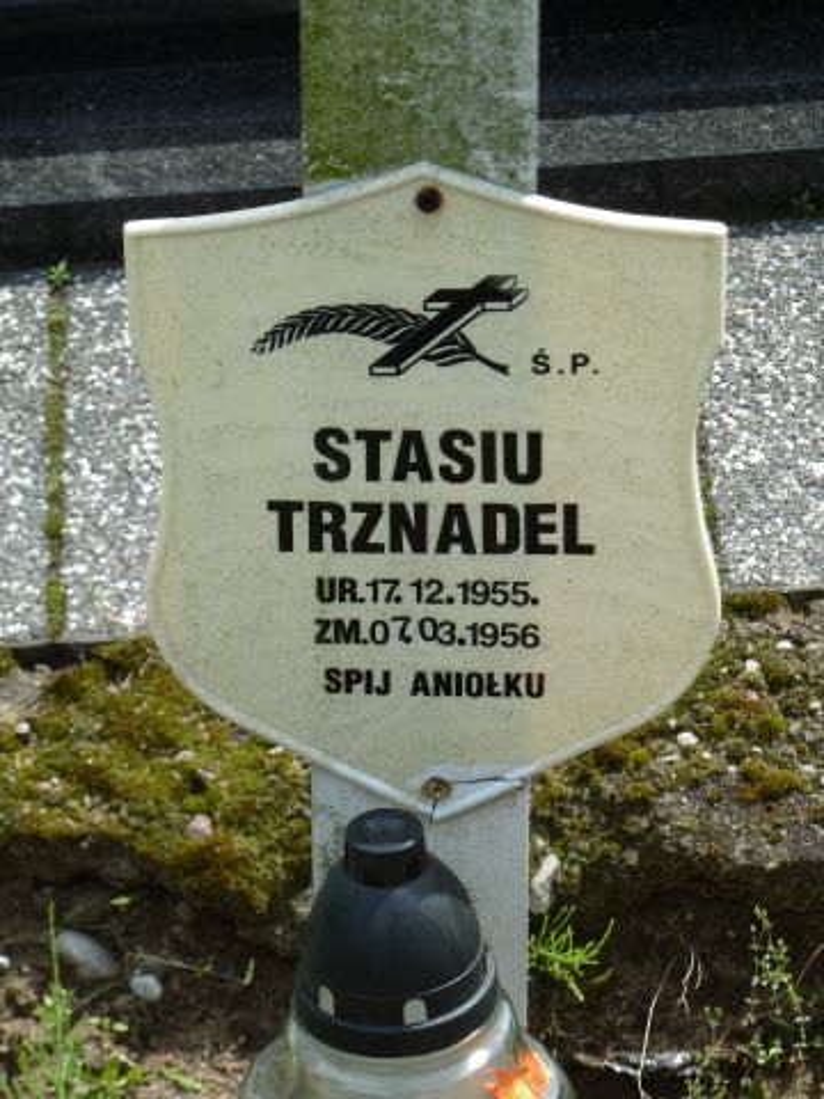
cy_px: 550
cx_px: 412
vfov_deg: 12.5
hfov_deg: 9.4
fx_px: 5015
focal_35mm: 158
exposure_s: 1/320
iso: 80
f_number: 4.5
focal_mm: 25.9
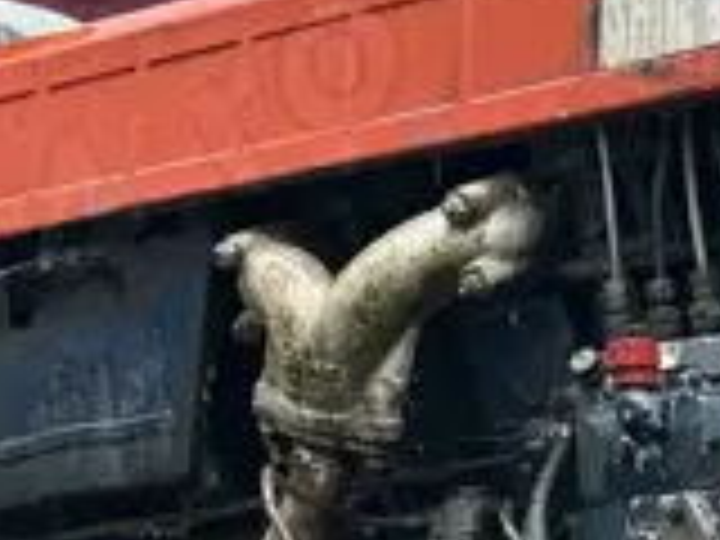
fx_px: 3120
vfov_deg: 9.9
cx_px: 441
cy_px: 432
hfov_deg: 13.2
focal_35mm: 150
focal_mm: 6.86
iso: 80
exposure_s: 1/1374
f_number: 1.78
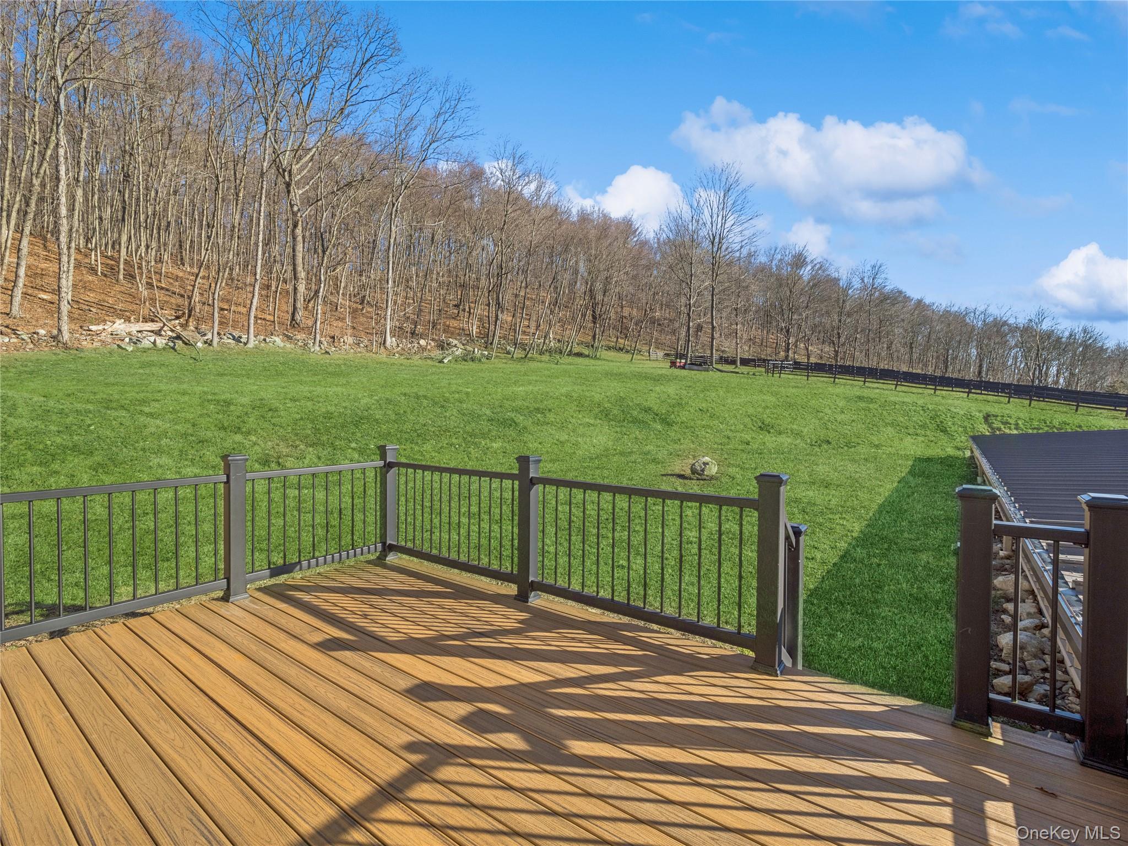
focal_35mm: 16
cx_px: 564
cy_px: 423
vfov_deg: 78.1
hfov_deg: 94.5
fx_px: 521
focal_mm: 8
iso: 200
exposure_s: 1/200
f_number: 8
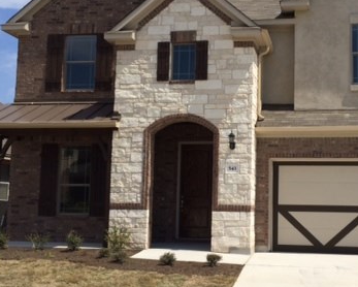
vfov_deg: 28.1
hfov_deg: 34.4
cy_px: 142
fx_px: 572
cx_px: 239
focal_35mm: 54
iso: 40
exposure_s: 1/4115
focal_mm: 4.12
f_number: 2.2
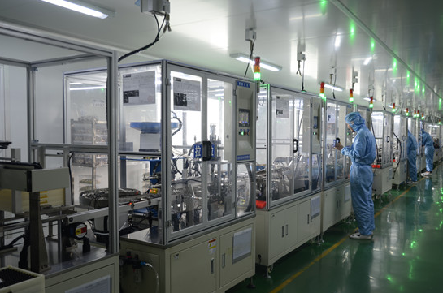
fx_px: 405
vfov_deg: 39.8
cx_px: 228
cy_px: 147
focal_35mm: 33
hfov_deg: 57.3
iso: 100
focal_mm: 20
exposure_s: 1/10
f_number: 4
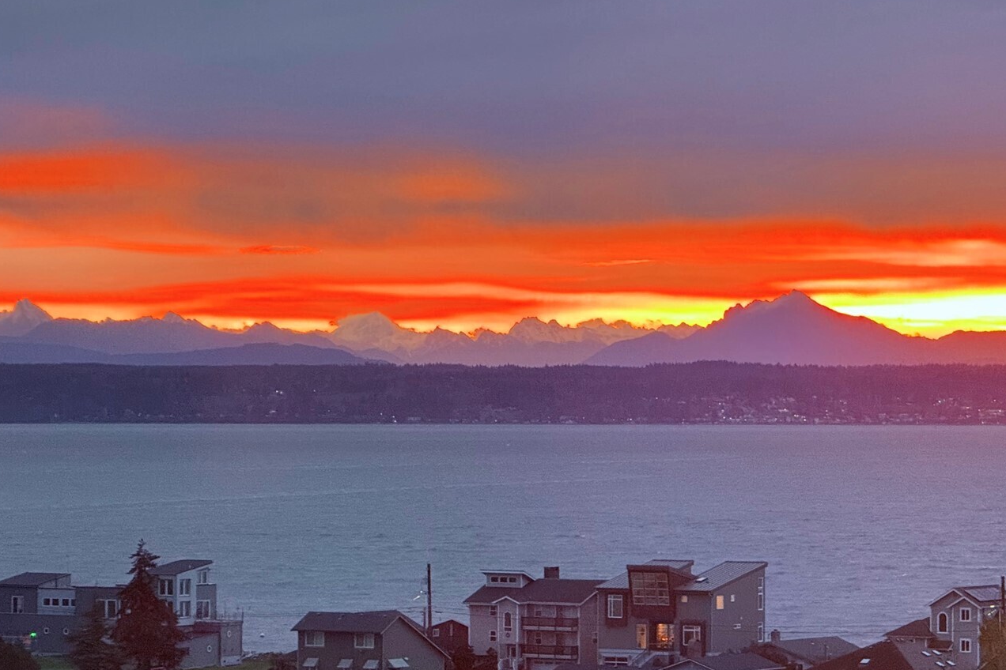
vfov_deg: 8.7
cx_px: 585
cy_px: 438
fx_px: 4387
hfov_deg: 13.1
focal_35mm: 157
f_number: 2.8
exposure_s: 1/33
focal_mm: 15.66
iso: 640
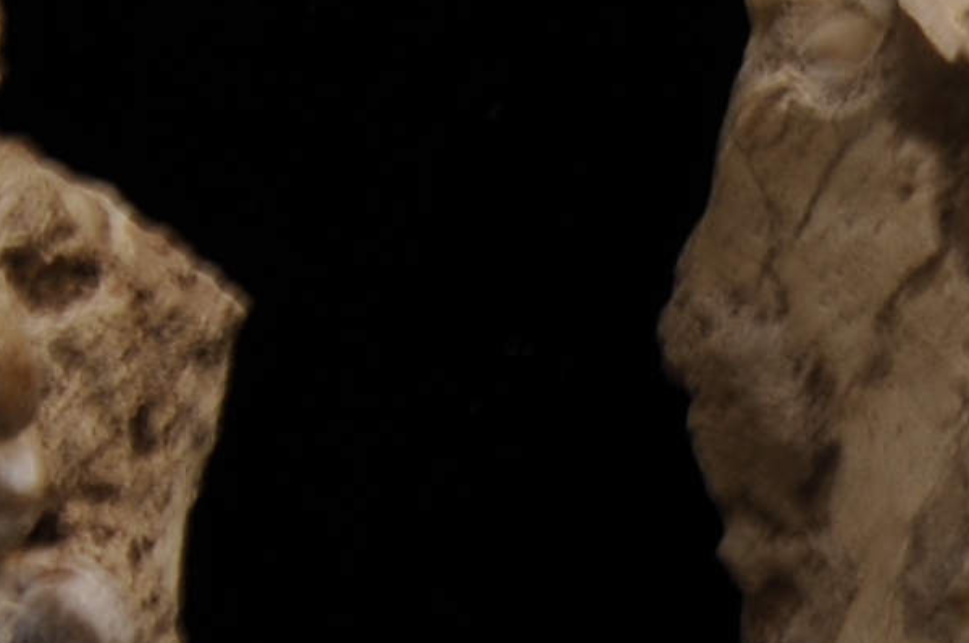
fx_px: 8937
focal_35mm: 333
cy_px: 847
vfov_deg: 4.1
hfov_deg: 6.2
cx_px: 1271
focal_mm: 31
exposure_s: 1/15
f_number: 10
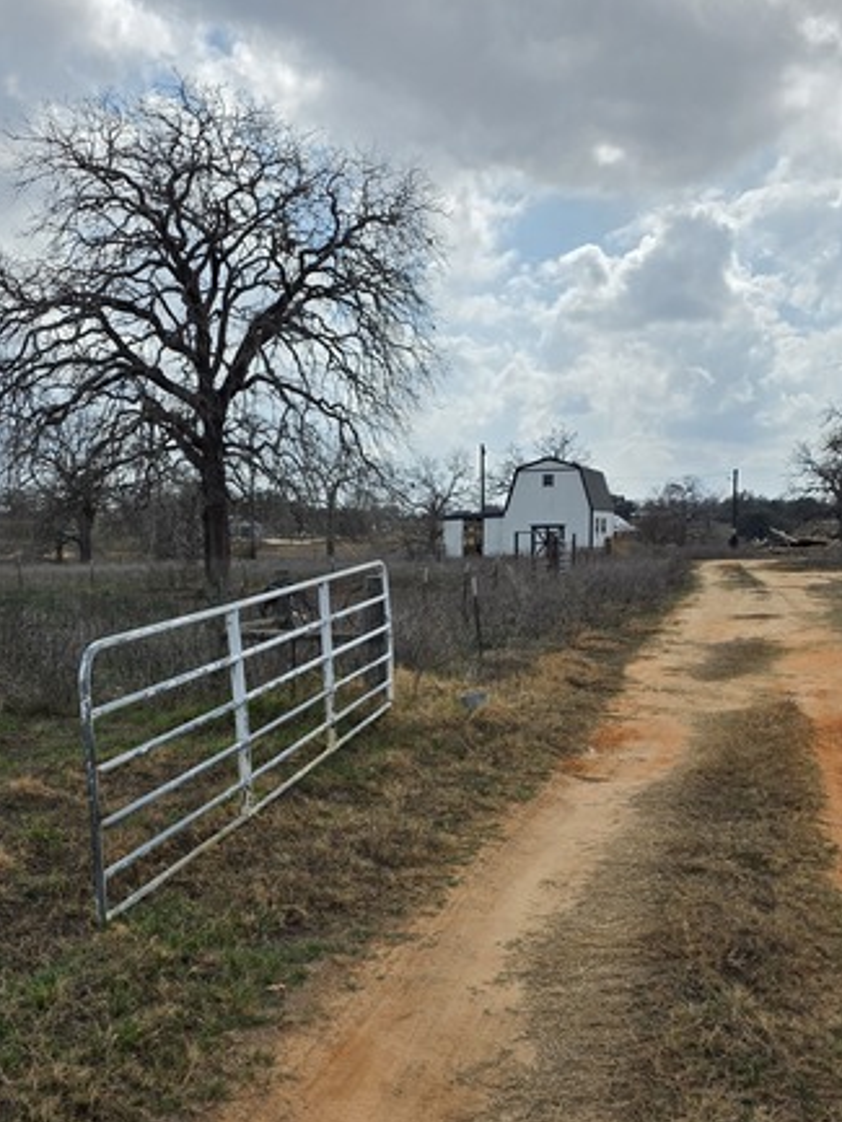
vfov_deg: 53.5
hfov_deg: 41.7
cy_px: 684
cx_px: 350
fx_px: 1102
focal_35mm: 34
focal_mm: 6.3
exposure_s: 1/7944
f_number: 1.7
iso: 64
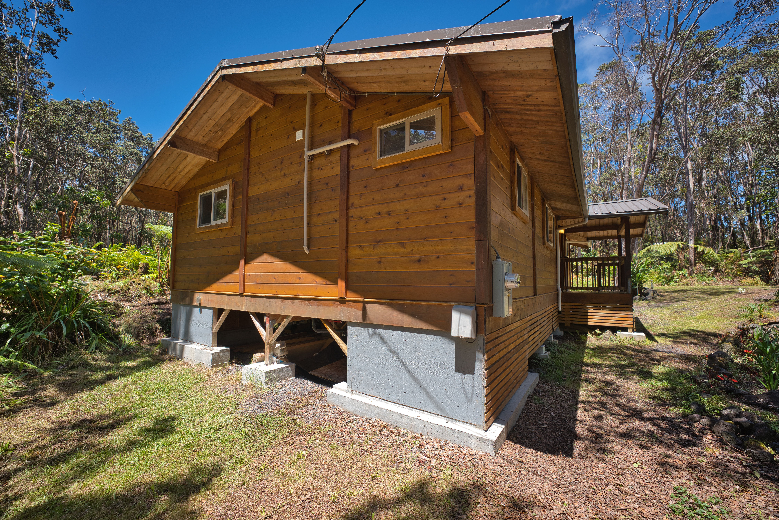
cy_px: 260
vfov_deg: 81.2
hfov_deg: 104.2
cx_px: 390
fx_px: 303
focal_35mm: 14
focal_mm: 14
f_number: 4
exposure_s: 1/250
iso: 50
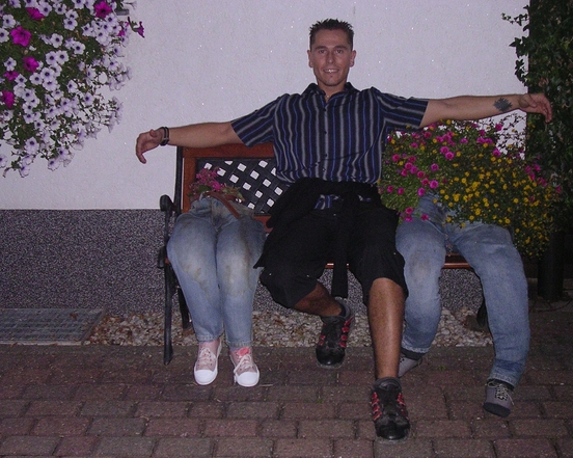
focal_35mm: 52
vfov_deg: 29.1
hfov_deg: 36.0
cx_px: 297
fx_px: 881
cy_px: 231
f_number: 3.1
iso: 390
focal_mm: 7.5
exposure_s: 1/60.1
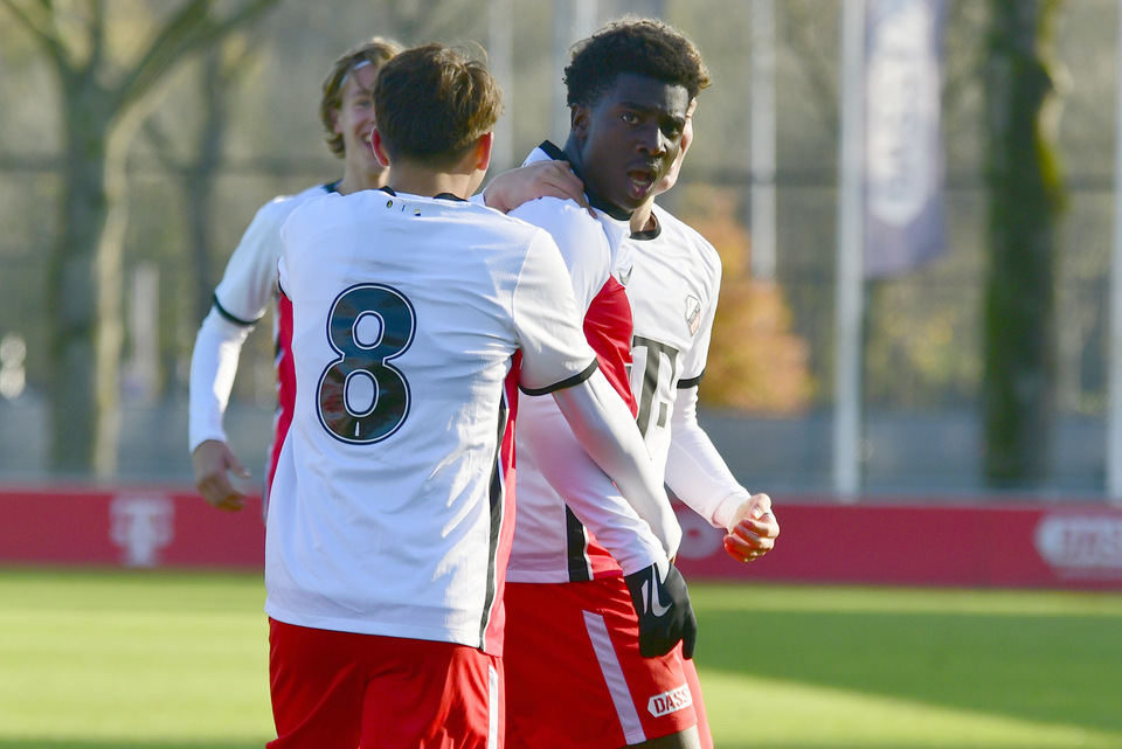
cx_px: 561
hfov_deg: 8.6
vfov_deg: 5.7
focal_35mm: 240
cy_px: 374
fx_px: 7483
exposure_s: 1/1600
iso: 200
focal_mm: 160
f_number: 3.2
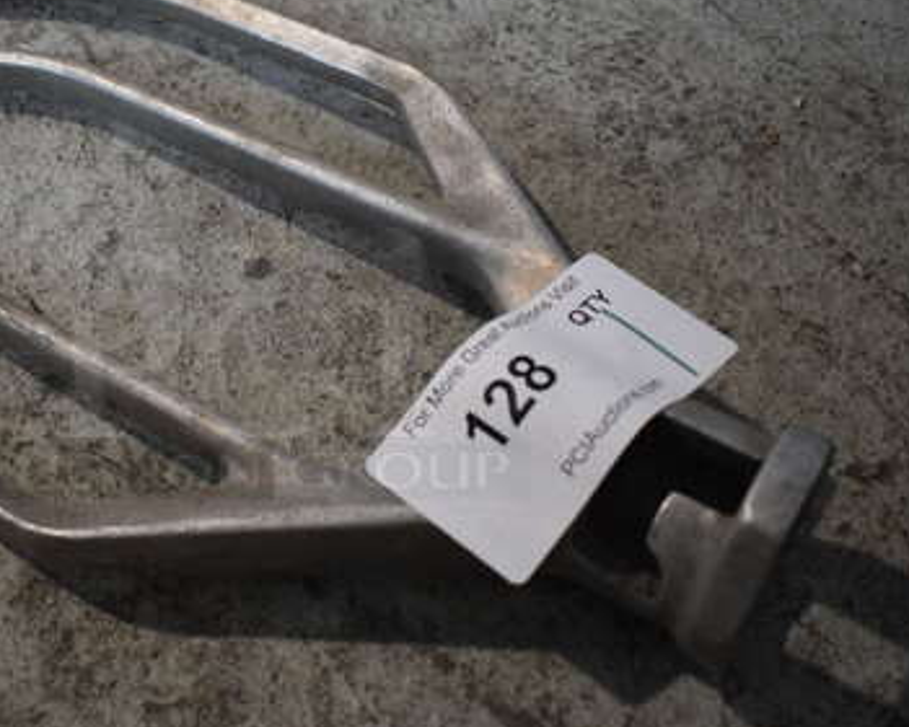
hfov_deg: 37.2
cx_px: 243
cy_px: 362
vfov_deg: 30.9
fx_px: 1319
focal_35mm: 49
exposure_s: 1/125
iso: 1400
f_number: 3.5
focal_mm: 20
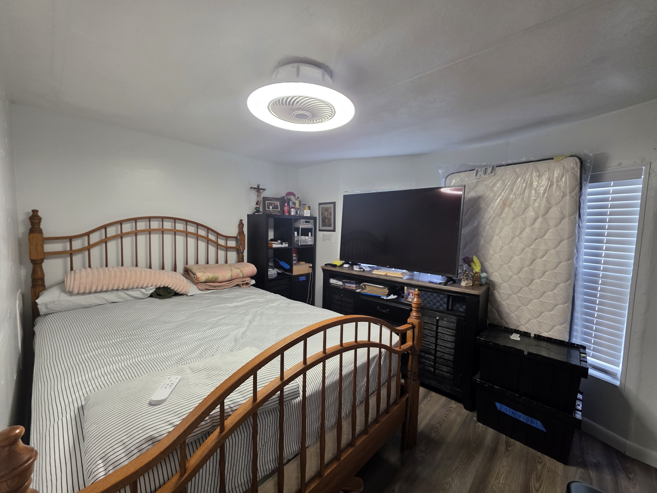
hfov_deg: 106.2
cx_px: 328
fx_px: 247
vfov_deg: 89.9
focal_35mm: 13
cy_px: 246
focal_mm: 2.2
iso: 125
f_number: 1.9
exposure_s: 1/120
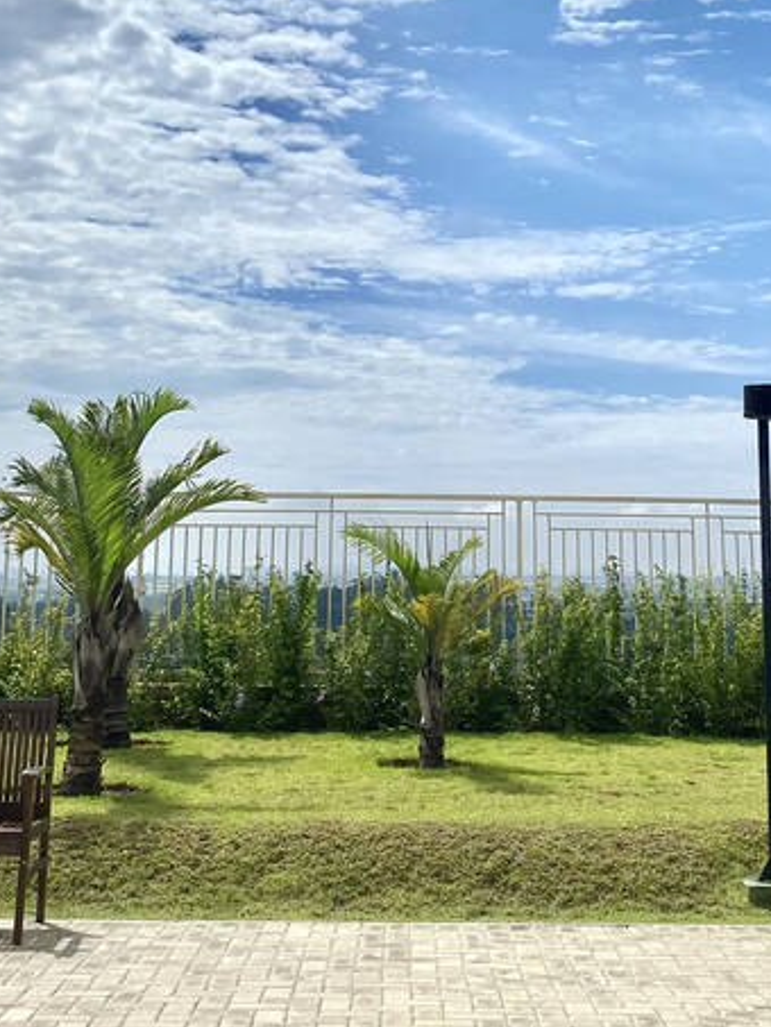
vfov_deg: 30.3
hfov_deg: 23.6
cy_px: 186
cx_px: 447
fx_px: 1840
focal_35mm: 62
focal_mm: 4.25
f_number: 1.8
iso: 32
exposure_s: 1/8850
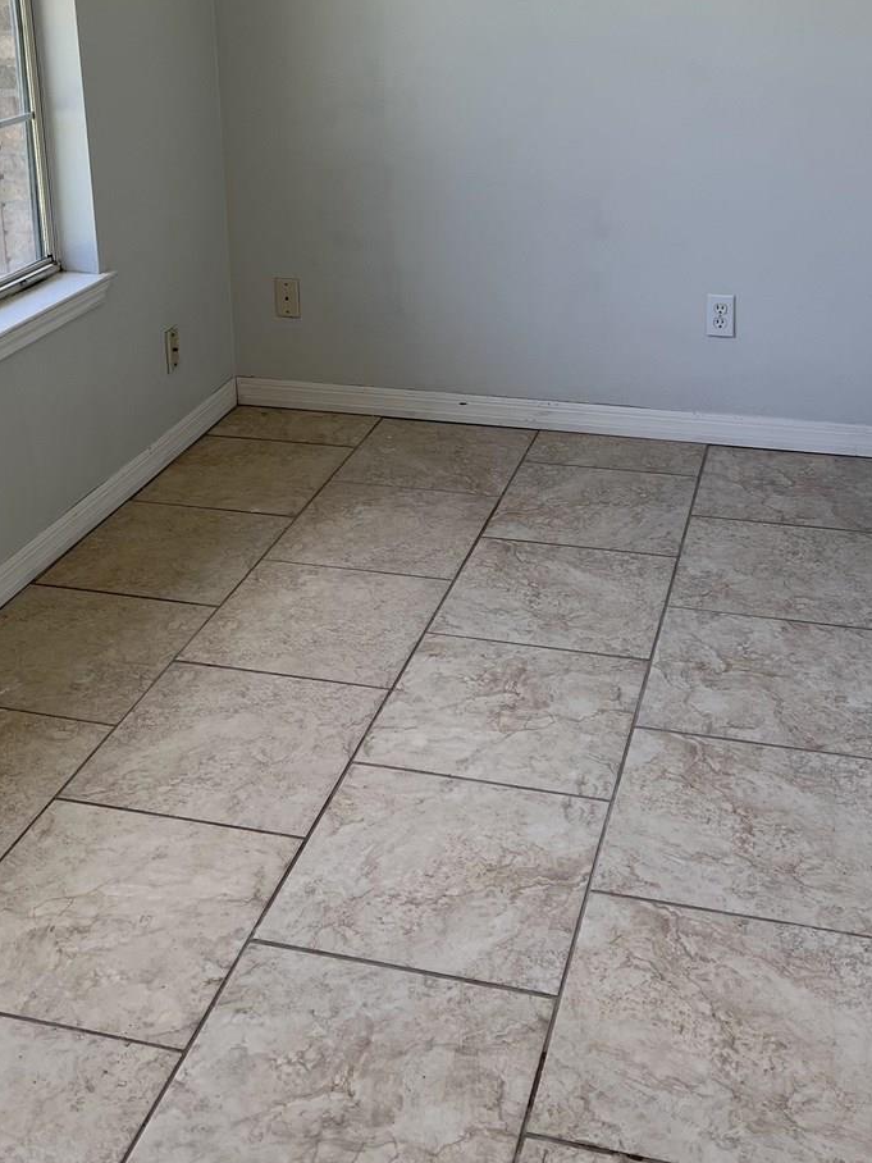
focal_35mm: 44
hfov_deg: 32.9
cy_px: 241
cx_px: 425
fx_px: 1478
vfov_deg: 41.2
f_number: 1.5
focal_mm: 5.7
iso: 40
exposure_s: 1/260
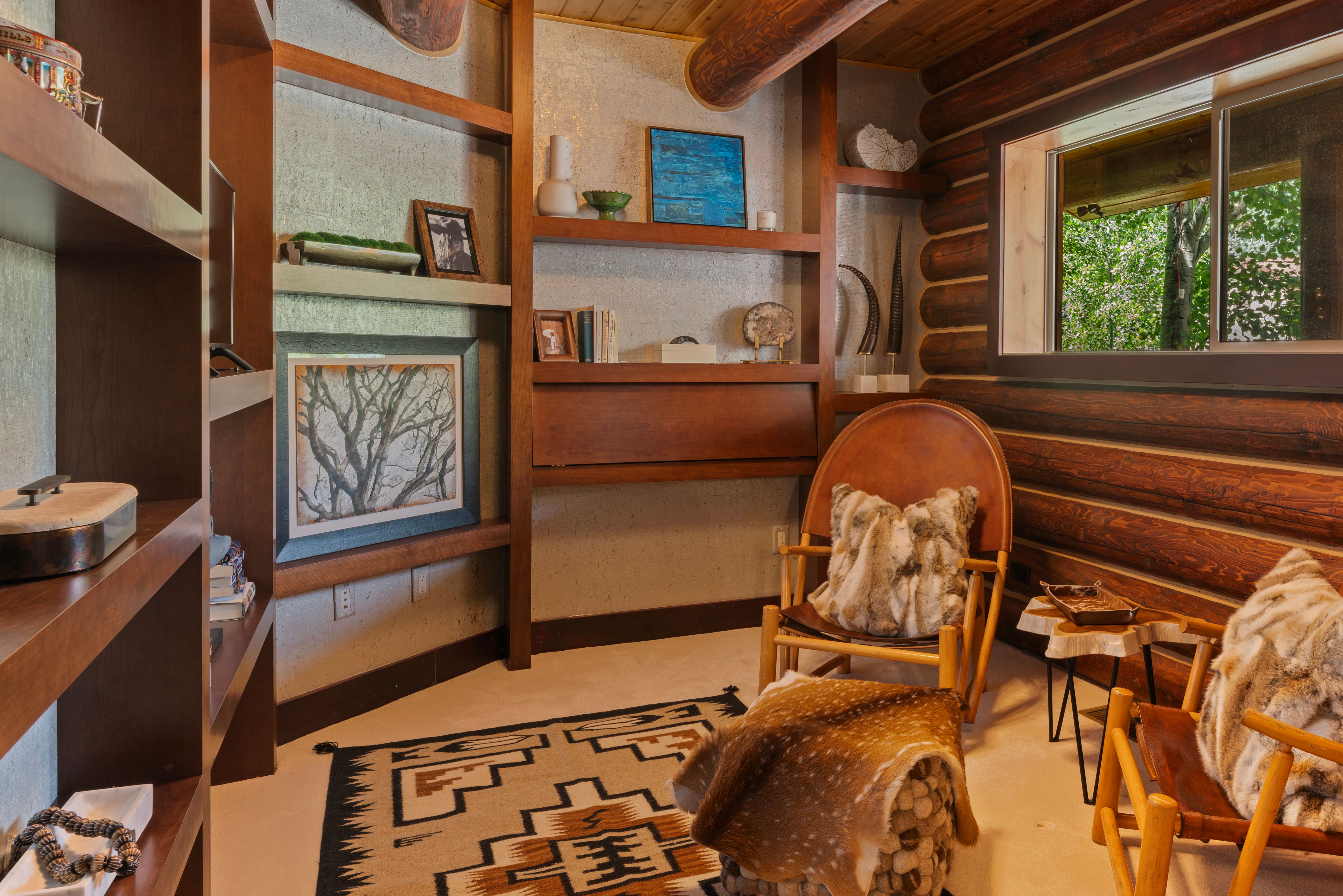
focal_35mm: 25
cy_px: 376
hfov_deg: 70.6
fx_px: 933
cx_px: 818
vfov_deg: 51.1
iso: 100
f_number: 11
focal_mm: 18
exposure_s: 15
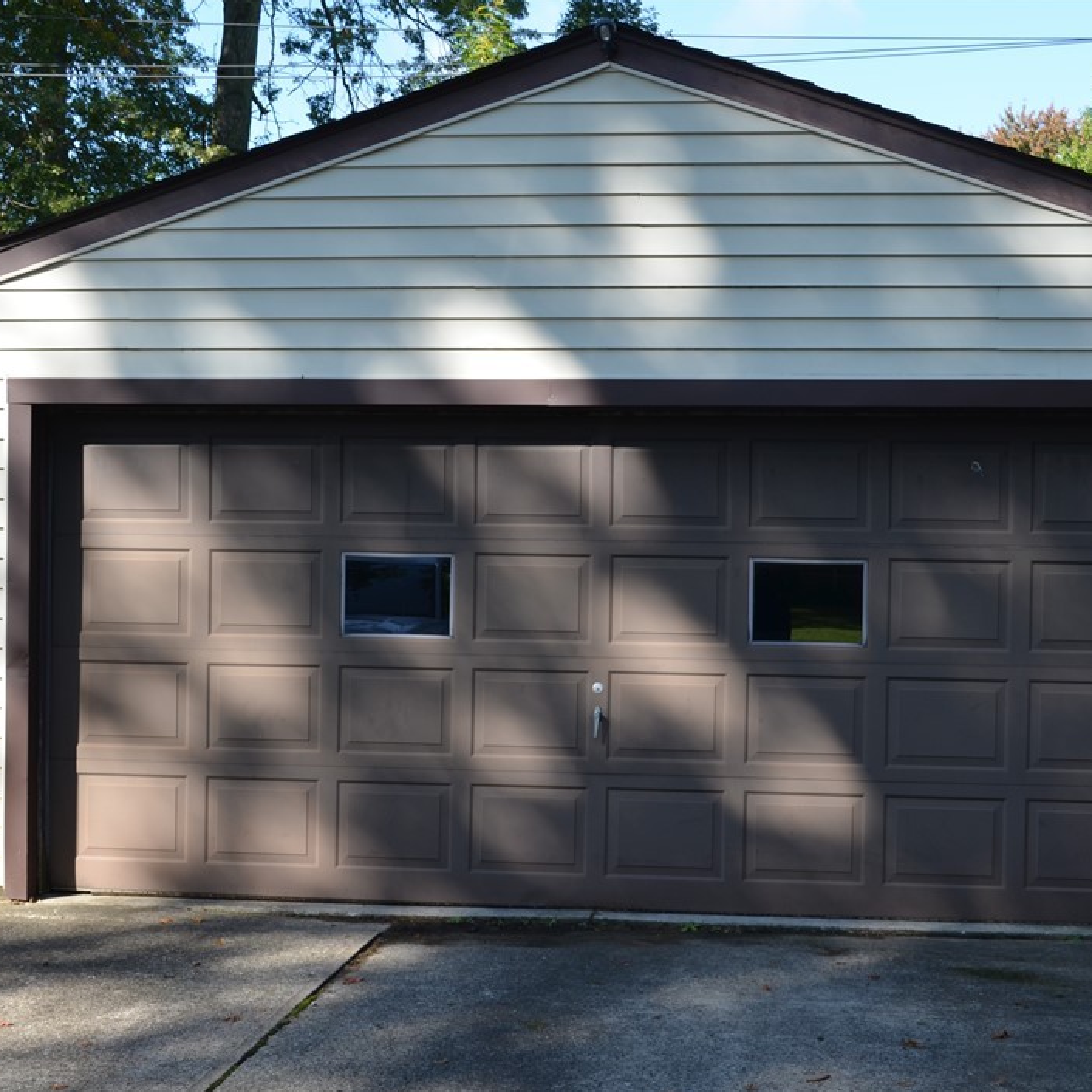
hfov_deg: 33.4
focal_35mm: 51
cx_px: 572
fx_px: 1820
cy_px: 553
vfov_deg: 33.4
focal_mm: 26
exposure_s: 1/200
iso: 200
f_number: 7.1
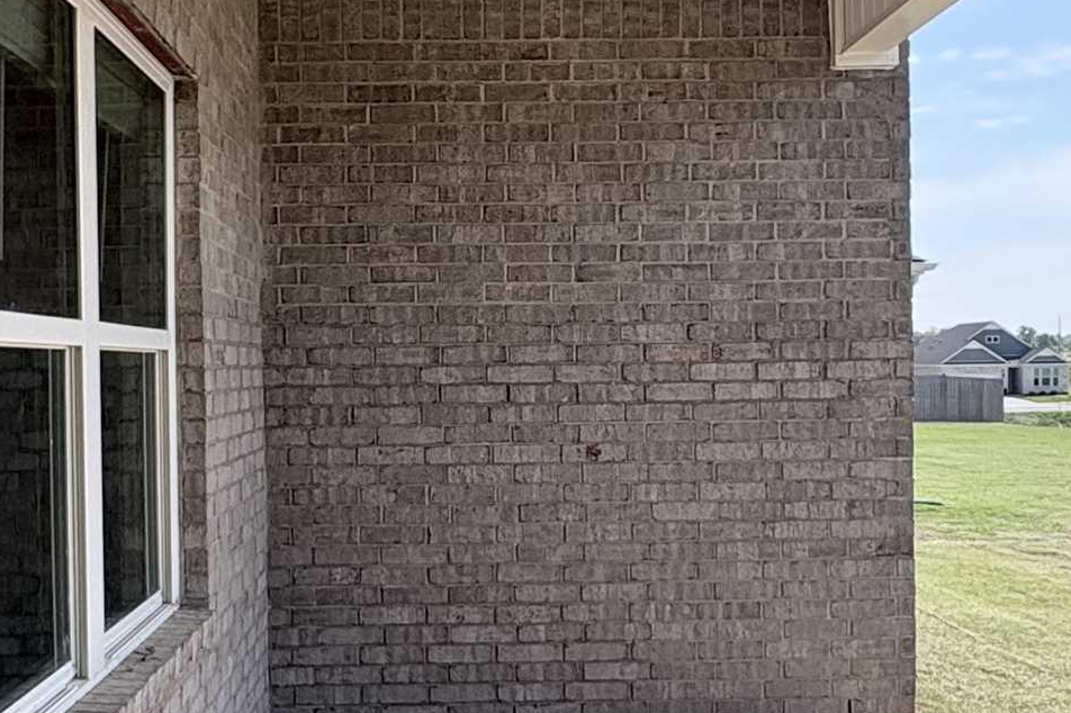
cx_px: 488
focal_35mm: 47
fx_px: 1398
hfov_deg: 41.9
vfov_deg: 28.6
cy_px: 383
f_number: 2.2
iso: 64
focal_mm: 2.22
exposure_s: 1/1567
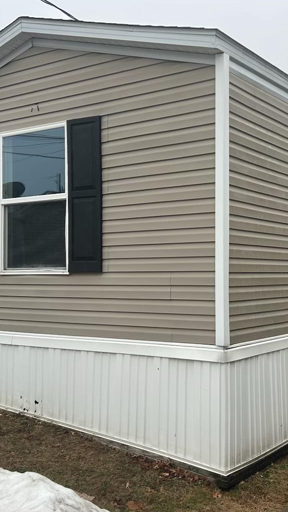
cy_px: 264
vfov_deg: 46.4
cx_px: 223
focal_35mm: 44
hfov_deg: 26.7
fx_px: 598
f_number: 1.5
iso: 50
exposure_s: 1/666
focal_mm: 5.7
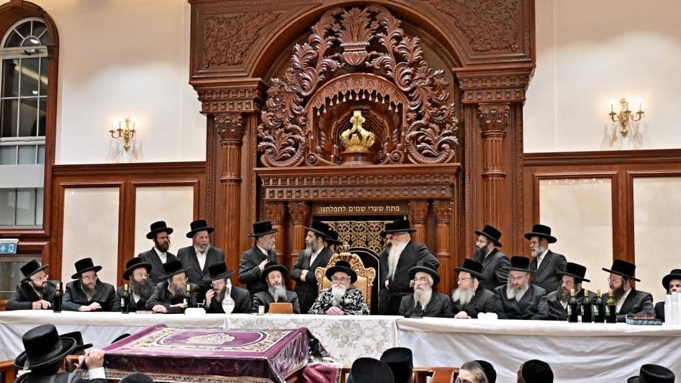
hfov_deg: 52.8
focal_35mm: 38
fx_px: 686
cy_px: 227
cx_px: 340
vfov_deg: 31.1
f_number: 4
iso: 1250
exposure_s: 1/250
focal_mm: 24
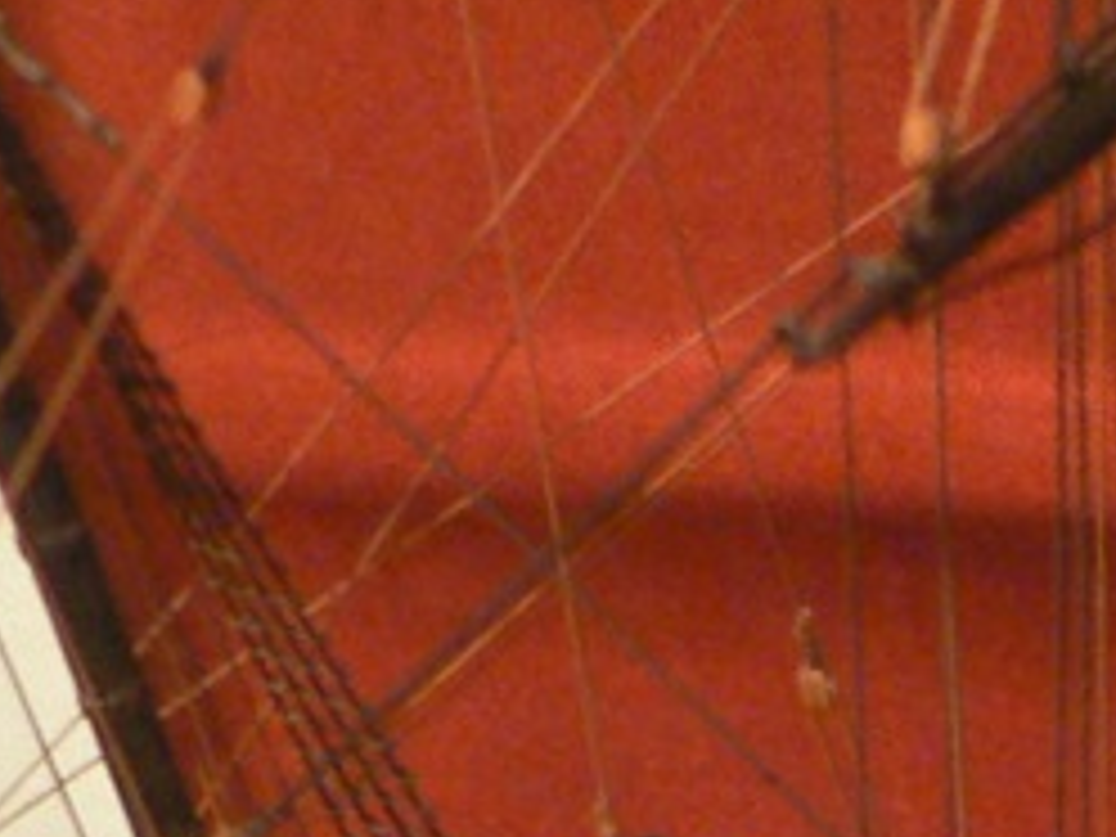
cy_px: 1624
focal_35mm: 186
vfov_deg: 7.7
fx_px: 5997
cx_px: 2412
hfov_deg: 9.7
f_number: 2.8
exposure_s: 1/10
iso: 200
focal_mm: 6
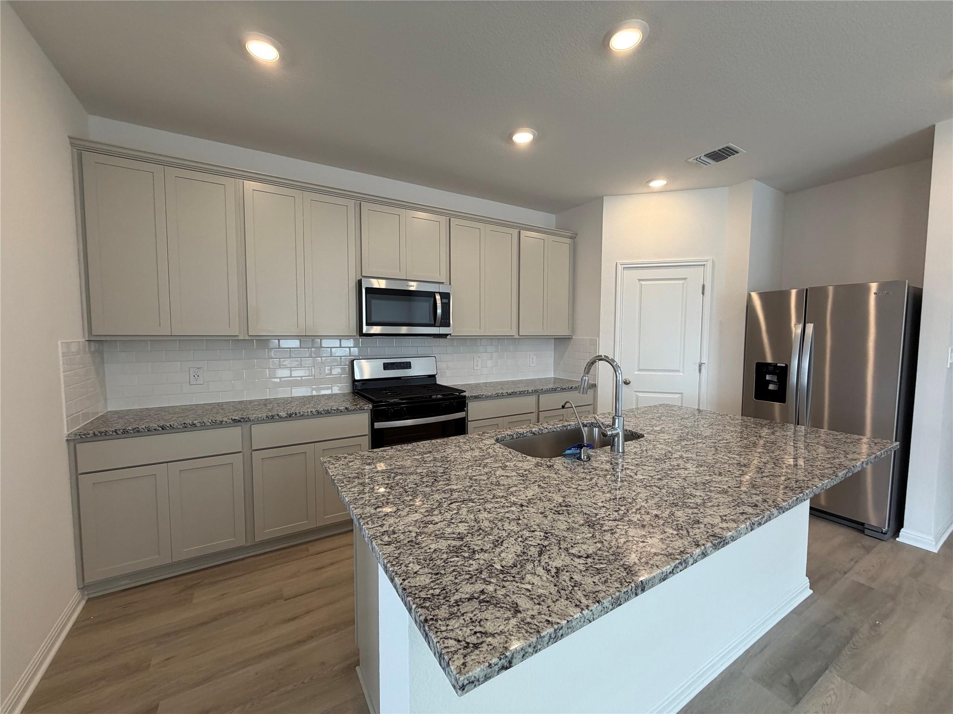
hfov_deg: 102.1
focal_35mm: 14
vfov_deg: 85.7
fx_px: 385
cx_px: 476
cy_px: 357
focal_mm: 2.22
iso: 160
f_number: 2.2
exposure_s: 1/120
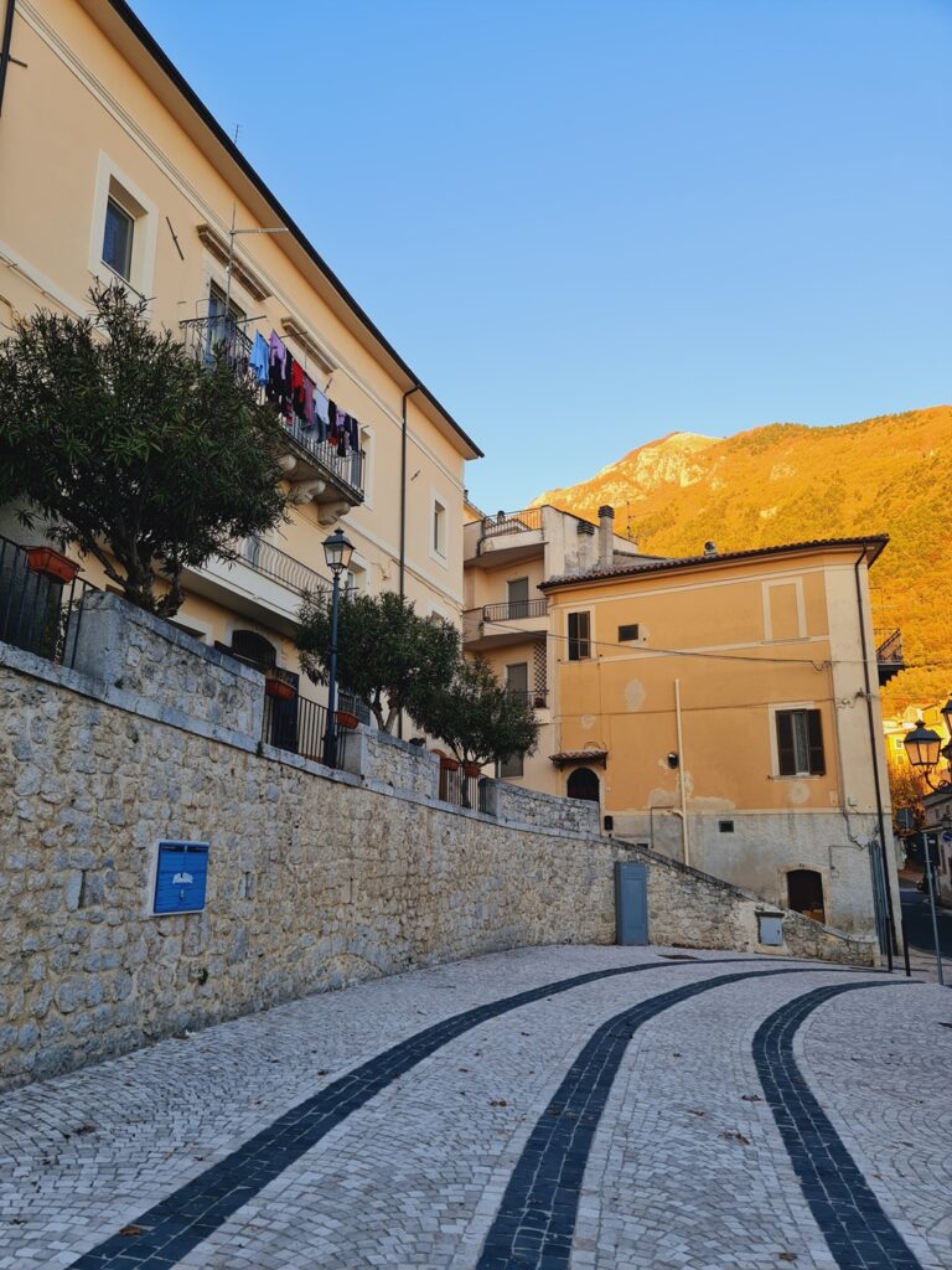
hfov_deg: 54.9
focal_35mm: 25
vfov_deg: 69.4
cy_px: 635
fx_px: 917
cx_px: 476
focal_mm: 7
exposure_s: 1/124
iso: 50
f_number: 1.8
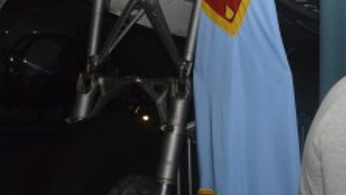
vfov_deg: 6.1
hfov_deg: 10.6
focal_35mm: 198
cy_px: 140
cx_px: 494
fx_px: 1817
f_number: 7.1
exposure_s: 1/100
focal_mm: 40
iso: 400
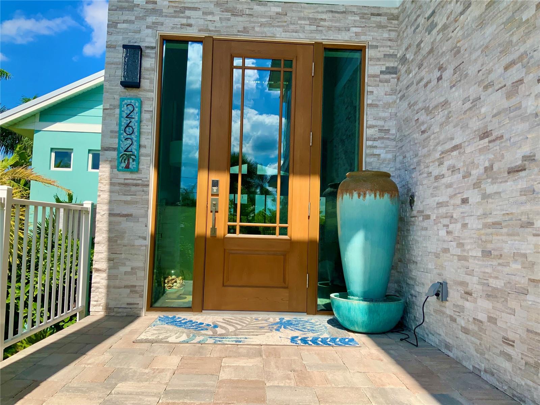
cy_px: 202
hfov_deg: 61.7
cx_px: 270
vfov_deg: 48.2
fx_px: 452
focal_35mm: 29
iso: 16
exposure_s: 1/1984
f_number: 1.8
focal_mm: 3
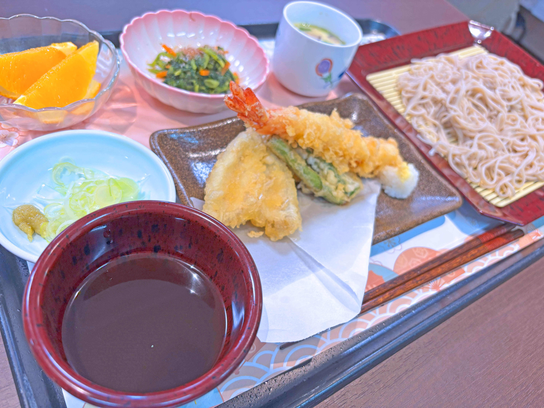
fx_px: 409
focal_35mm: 26
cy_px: 204
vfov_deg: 53.1
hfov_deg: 67.3
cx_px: 272
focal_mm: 5.96
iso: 80
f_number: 1.6
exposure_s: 1/100
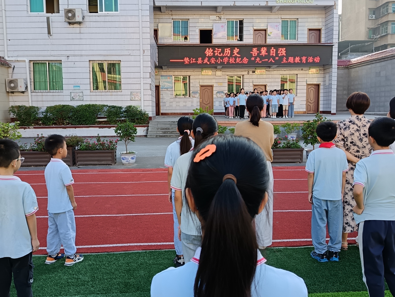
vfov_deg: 41.8
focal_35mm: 34
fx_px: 388
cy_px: 148
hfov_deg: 54.0
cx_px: 198
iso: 177
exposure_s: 1/100
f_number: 1.75
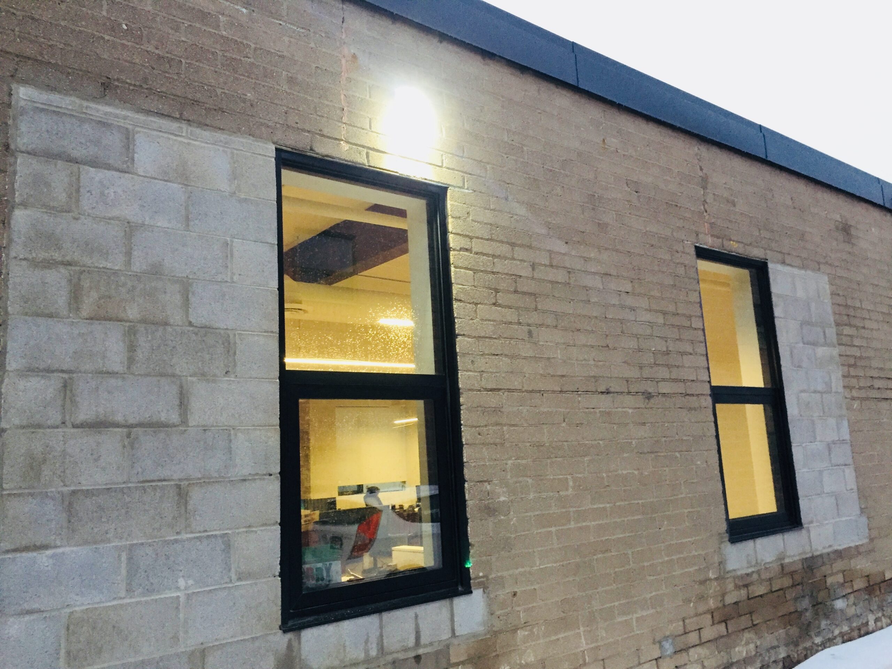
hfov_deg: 61.7
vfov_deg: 48.2
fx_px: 747
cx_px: 446
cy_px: 334
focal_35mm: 29
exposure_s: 1/30
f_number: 2.2
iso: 160
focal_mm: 4.15
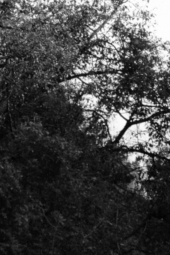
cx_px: 198
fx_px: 2153
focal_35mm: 304
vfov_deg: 6.6
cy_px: -242
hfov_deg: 4.5
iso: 160
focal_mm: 35
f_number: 10
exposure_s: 1/80
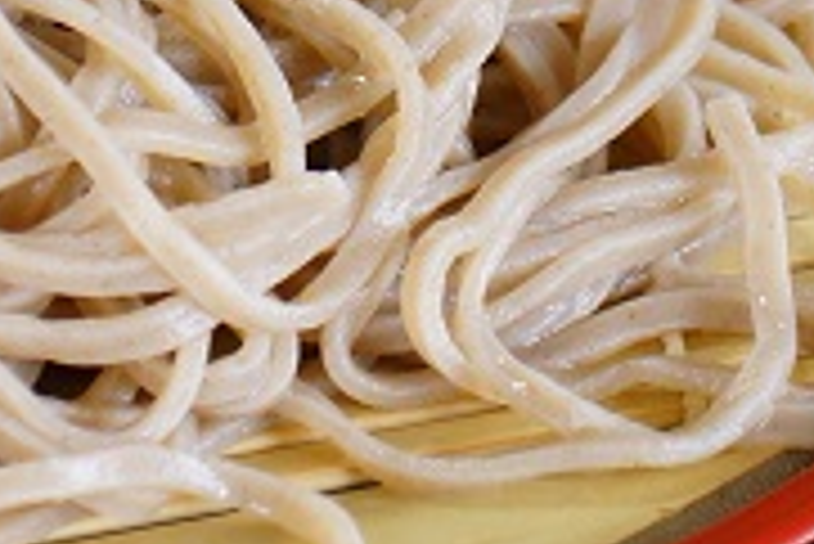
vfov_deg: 2.2
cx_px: 535
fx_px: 14312
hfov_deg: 3.3
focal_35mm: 632
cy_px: -112
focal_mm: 85
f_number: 5.6
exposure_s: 1/25
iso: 400
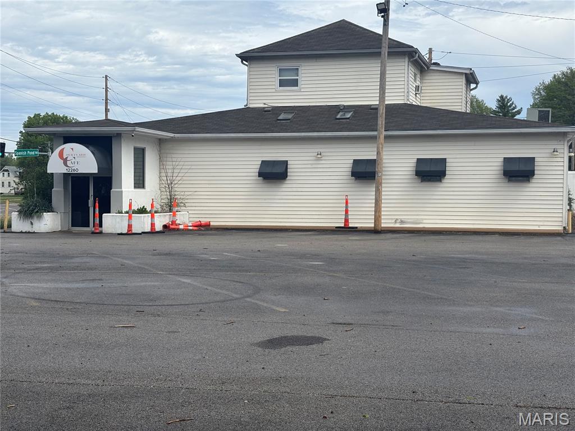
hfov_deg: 36.8
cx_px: 288
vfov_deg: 28.0
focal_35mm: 52
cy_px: 216
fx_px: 864
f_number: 1.6
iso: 32
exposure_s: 1/3413
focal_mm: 5.96
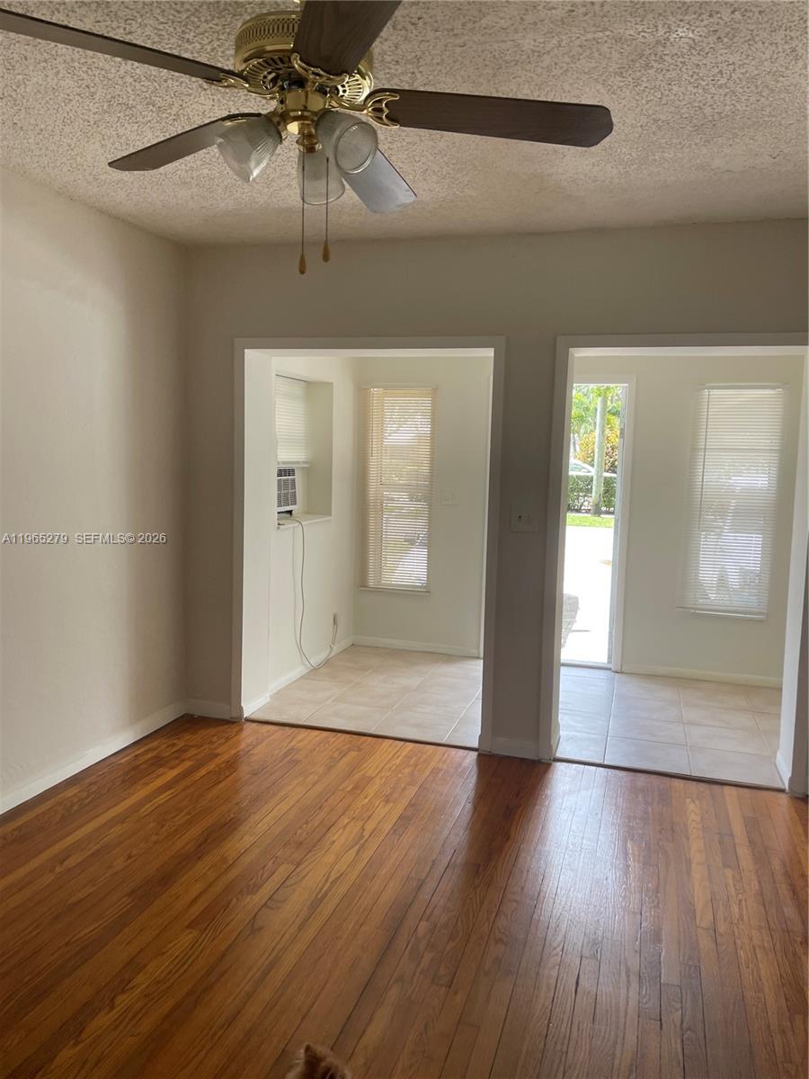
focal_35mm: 26
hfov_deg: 53.1
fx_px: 810
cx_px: 404
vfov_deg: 67.3
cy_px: 540
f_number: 1.6
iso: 32
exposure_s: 1/167
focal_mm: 4.2
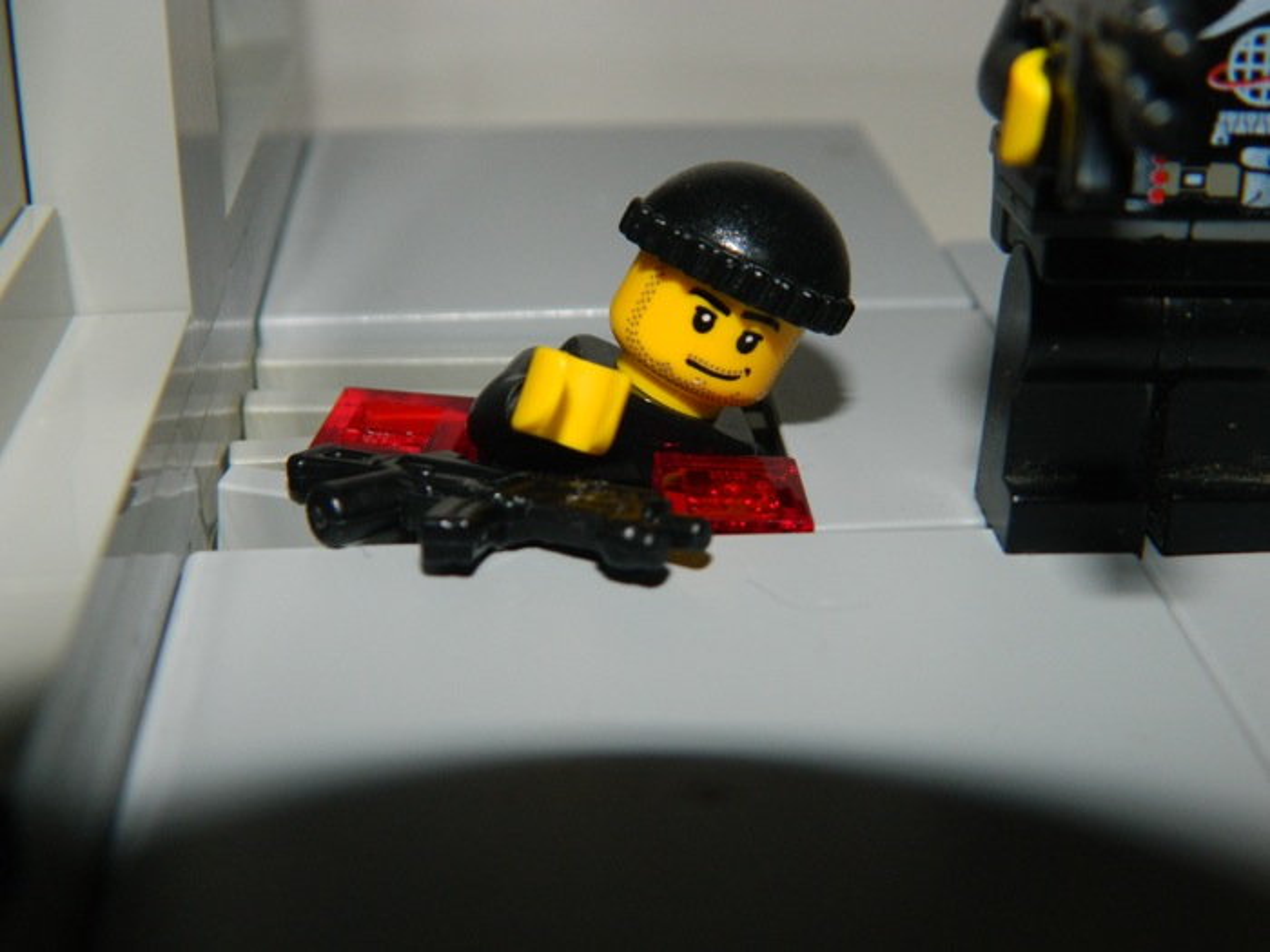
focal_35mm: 57
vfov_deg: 25.7
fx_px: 2091
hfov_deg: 33.8
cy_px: 476
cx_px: 635
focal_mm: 10.2
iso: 200
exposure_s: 1/50
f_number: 10.7
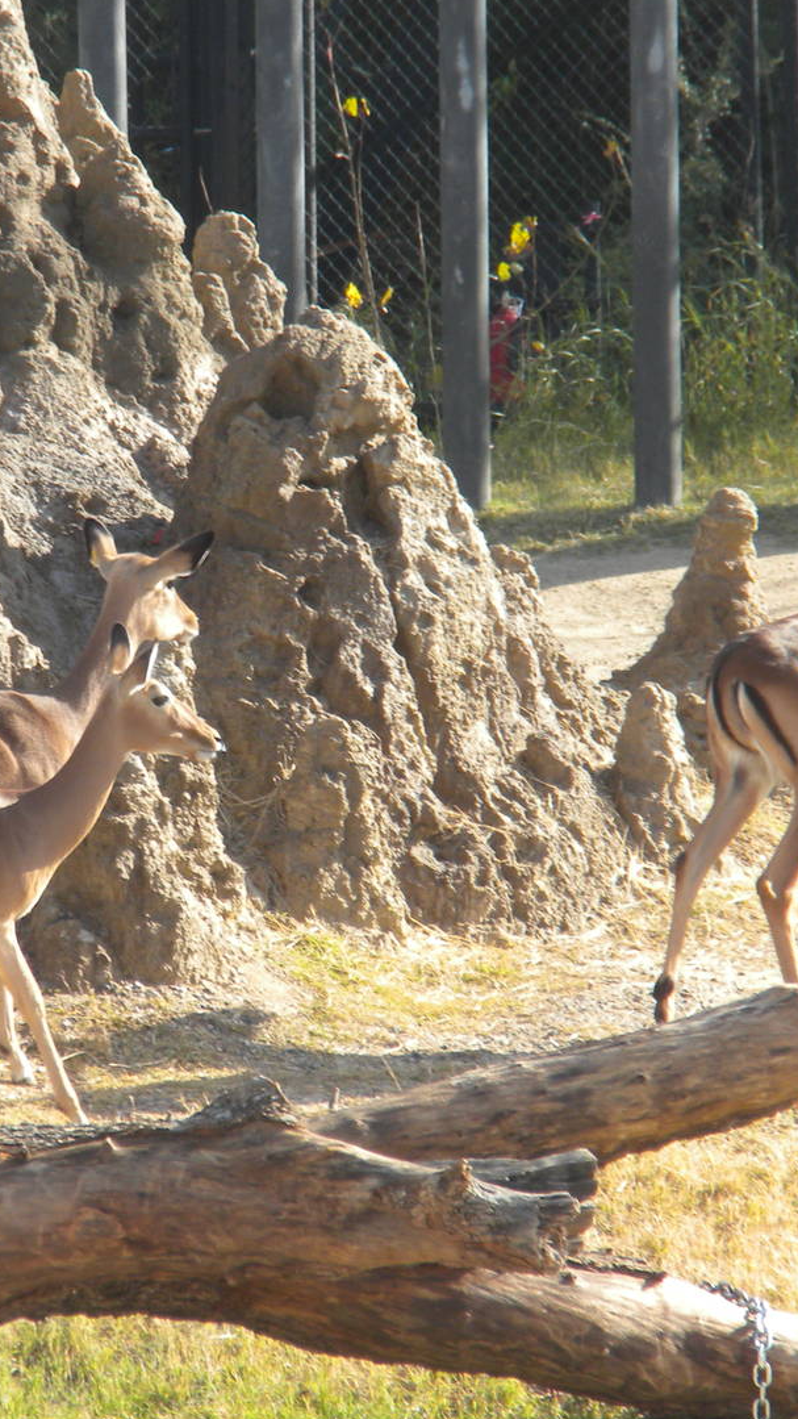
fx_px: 15798
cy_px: 667
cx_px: 117
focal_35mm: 420
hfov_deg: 2.9
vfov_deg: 5.1
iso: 64
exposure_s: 1/129
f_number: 5.3
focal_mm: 46.2
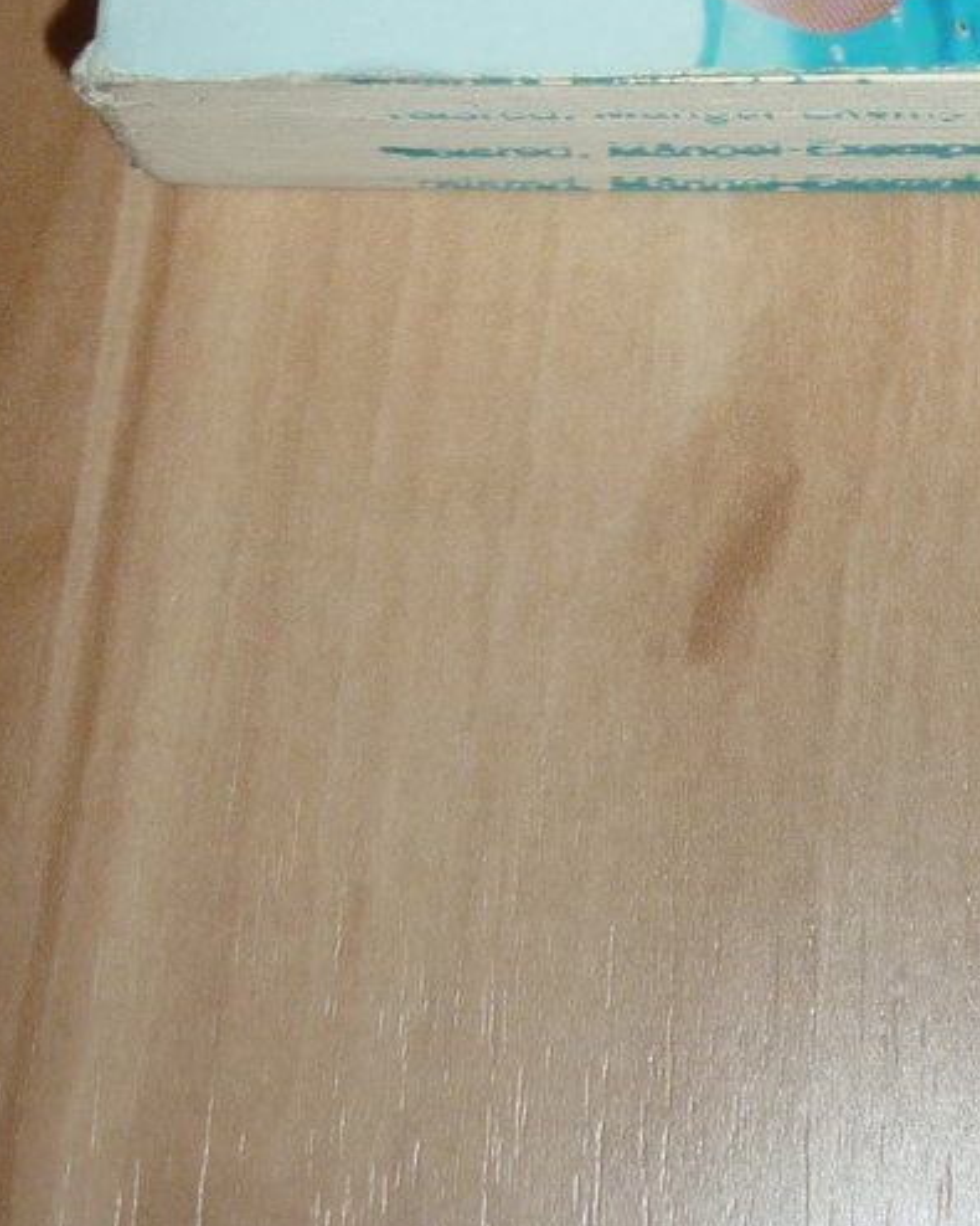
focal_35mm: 87
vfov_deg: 20.0
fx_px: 3155
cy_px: -403
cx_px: 896
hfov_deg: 17.4
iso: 100
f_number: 2.8
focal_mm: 5.5
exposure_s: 1/30
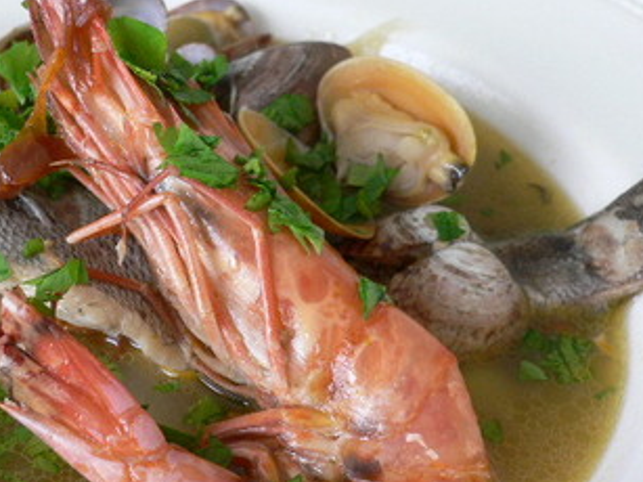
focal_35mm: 57
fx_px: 1058
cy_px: 286
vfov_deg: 25.6
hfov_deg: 33.5
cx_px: 209
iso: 100
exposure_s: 1/50
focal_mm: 5.8
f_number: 2.8
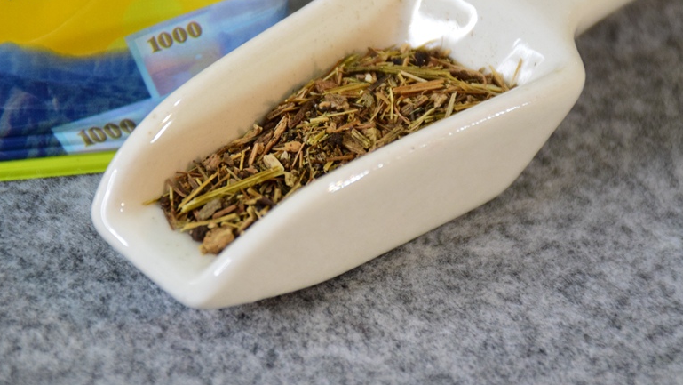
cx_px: 267
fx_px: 5181
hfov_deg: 7.5
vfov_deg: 4.3
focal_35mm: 286
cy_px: 131
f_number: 7.1
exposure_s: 1/100
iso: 1600
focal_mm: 140
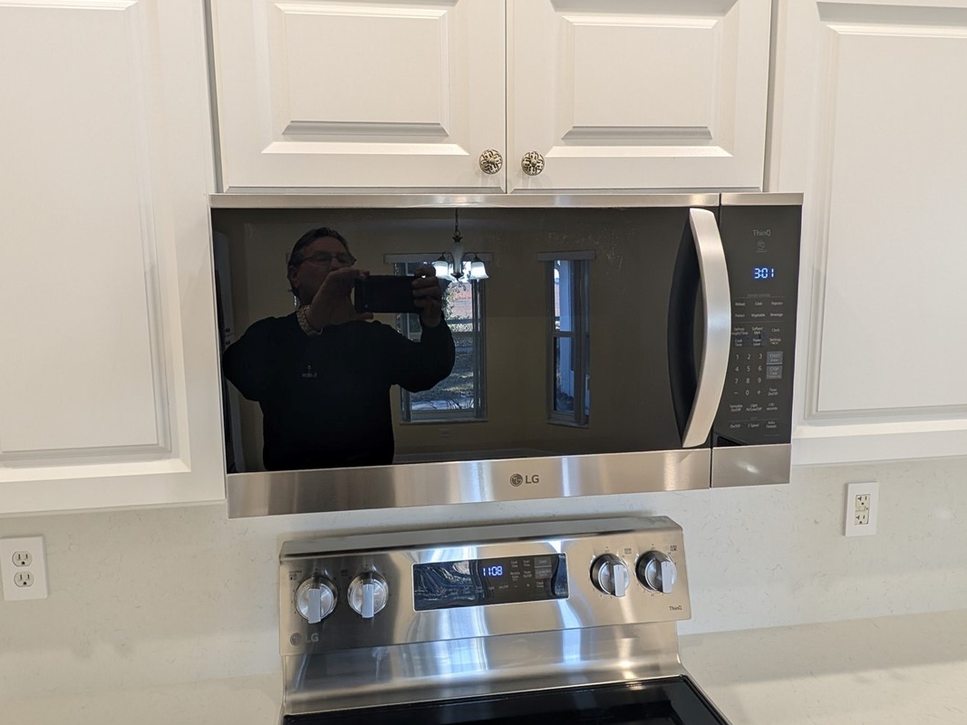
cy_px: 346
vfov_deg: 71.5
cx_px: 438
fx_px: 503
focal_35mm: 18
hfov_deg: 87.5
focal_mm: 2.23
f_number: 1.95
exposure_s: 1/40
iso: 107
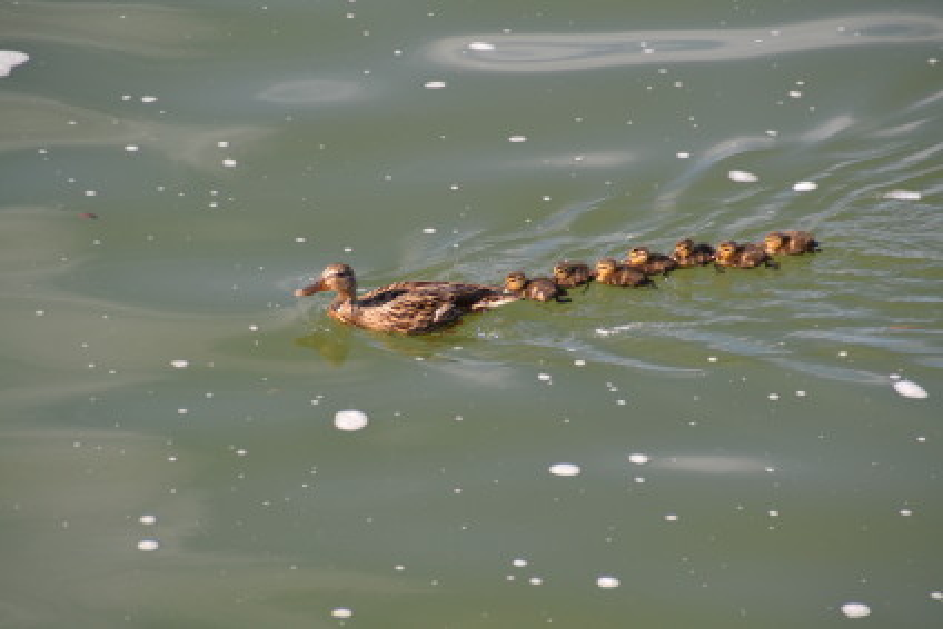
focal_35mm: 300
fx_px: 7861
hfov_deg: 6.9
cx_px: 472
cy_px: 314
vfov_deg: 4.6
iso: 400
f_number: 6.3
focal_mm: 200
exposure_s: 1/500
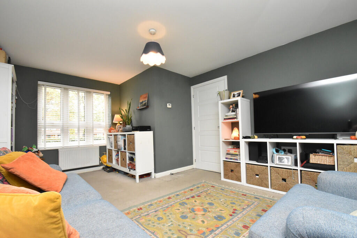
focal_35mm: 15
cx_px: 178
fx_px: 149
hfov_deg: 100.4
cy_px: 119
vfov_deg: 77.3
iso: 2800
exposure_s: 1/60
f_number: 10
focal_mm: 10
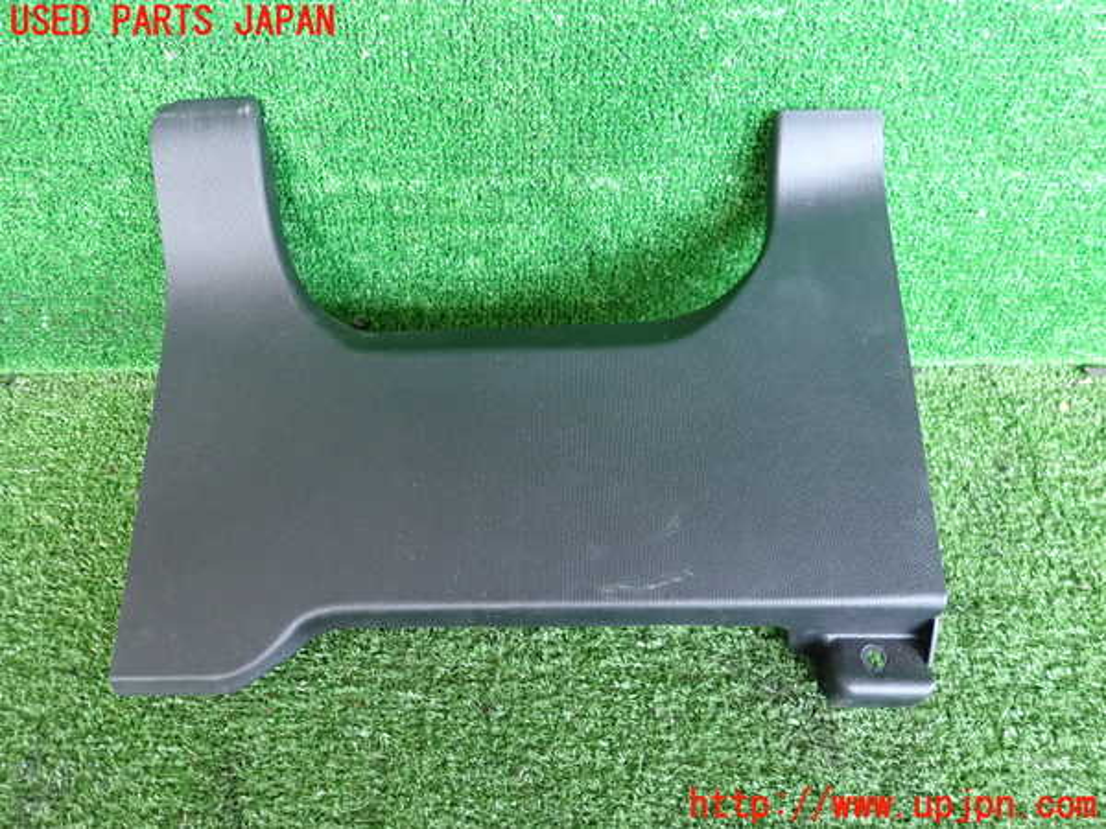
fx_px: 799
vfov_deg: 54.9
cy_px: 414
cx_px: 553
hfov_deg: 69.4
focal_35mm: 25
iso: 500
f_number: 2
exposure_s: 1/30
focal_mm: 4.5
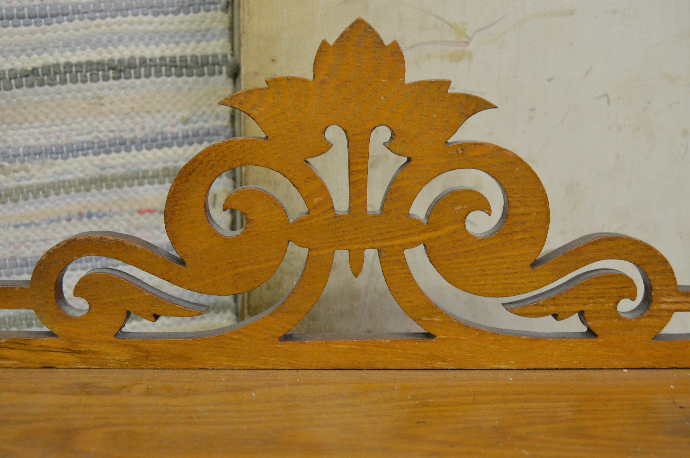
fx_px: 890
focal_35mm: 46
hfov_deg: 42.4
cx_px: 345
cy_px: 229
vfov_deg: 28.9
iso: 3200
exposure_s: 1/40
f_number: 5.6
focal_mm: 31
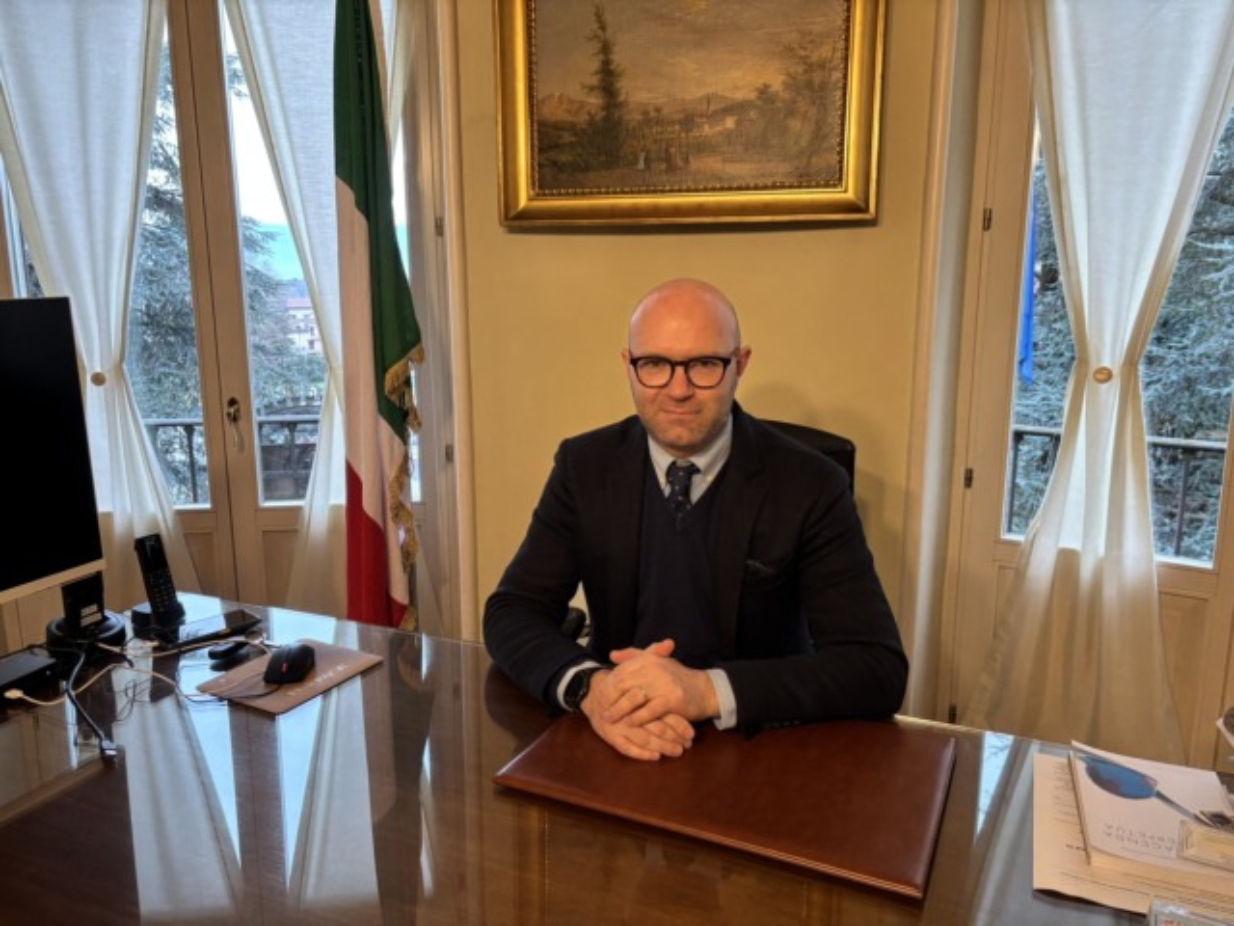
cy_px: 463
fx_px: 927
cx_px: 617
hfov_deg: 67.3
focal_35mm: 26
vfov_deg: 53.1
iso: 200
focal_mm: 5.96
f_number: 1.6
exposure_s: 1/60
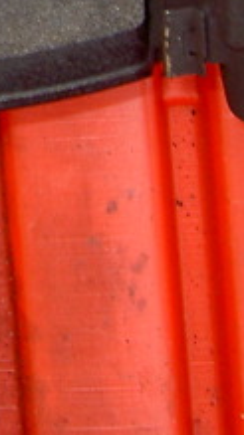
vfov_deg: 13.4
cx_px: -115
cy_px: -211
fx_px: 1750
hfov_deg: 7.8
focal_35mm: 152
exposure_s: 1/60
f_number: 2.8
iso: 50
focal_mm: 5.6
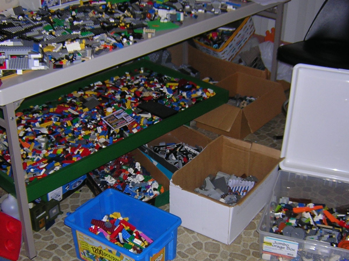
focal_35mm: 48
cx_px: 177
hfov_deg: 39.7
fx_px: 484
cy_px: 149
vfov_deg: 30.2
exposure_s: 1/60.1
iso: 136
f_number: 2.6
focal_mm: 4.7
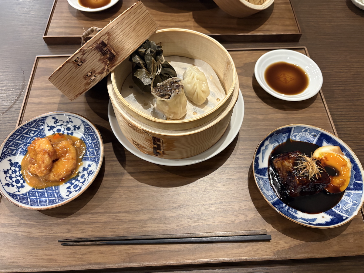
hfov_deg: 67.3
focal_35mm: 26
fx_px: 273
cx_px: 182
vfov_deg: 53.1
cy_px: 136
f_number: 1.6
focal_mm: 5.96
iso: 400
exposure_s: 1/50
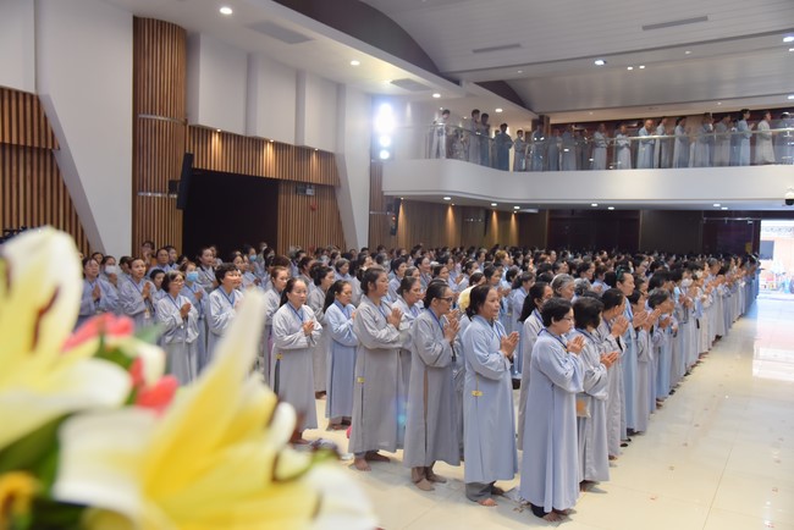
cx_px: 397
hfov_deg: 61.9
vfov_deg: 43.6
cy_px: 265
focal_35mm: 30
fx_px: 662
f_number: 5
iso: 1250
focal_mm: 30
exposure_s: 1/160
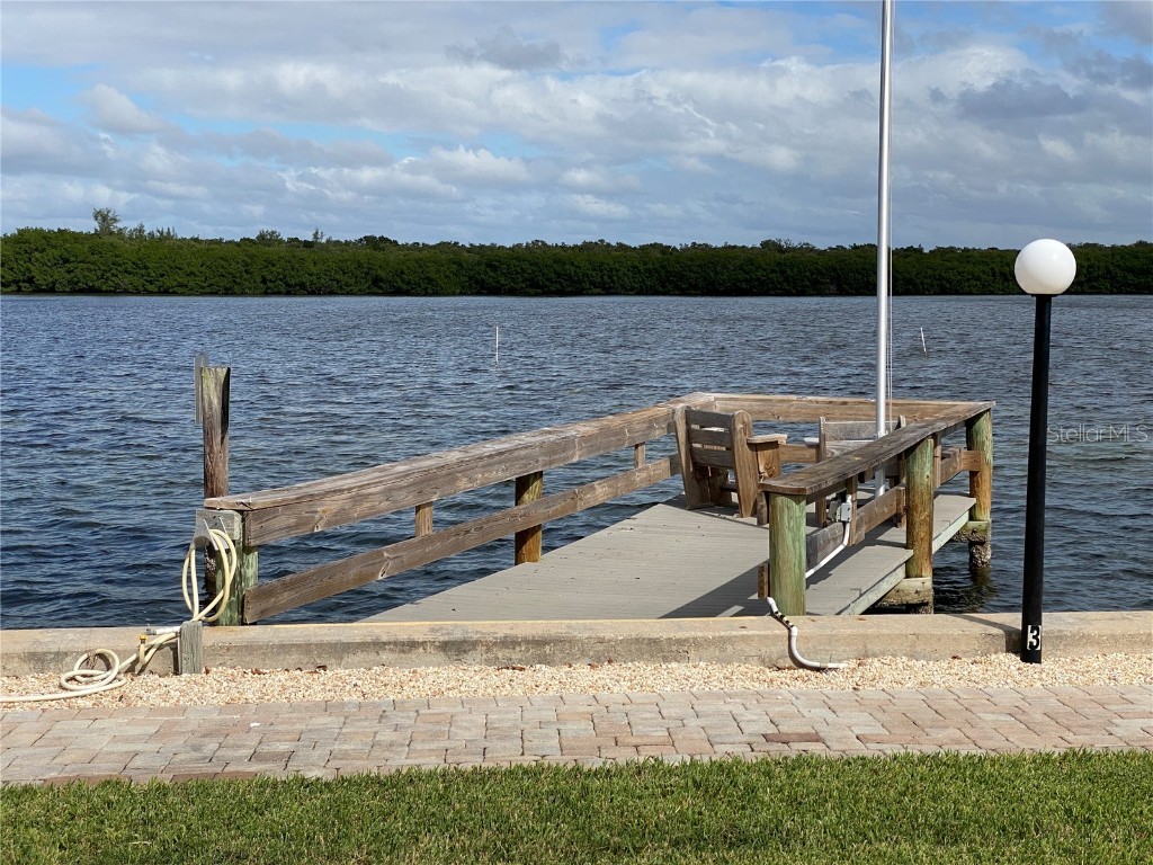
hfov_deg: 36.8
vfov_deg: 28.0
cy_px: 432
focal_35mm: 52
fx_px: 1732
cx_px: 576
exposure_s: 1/2660
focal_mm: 6
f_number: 2
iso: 20
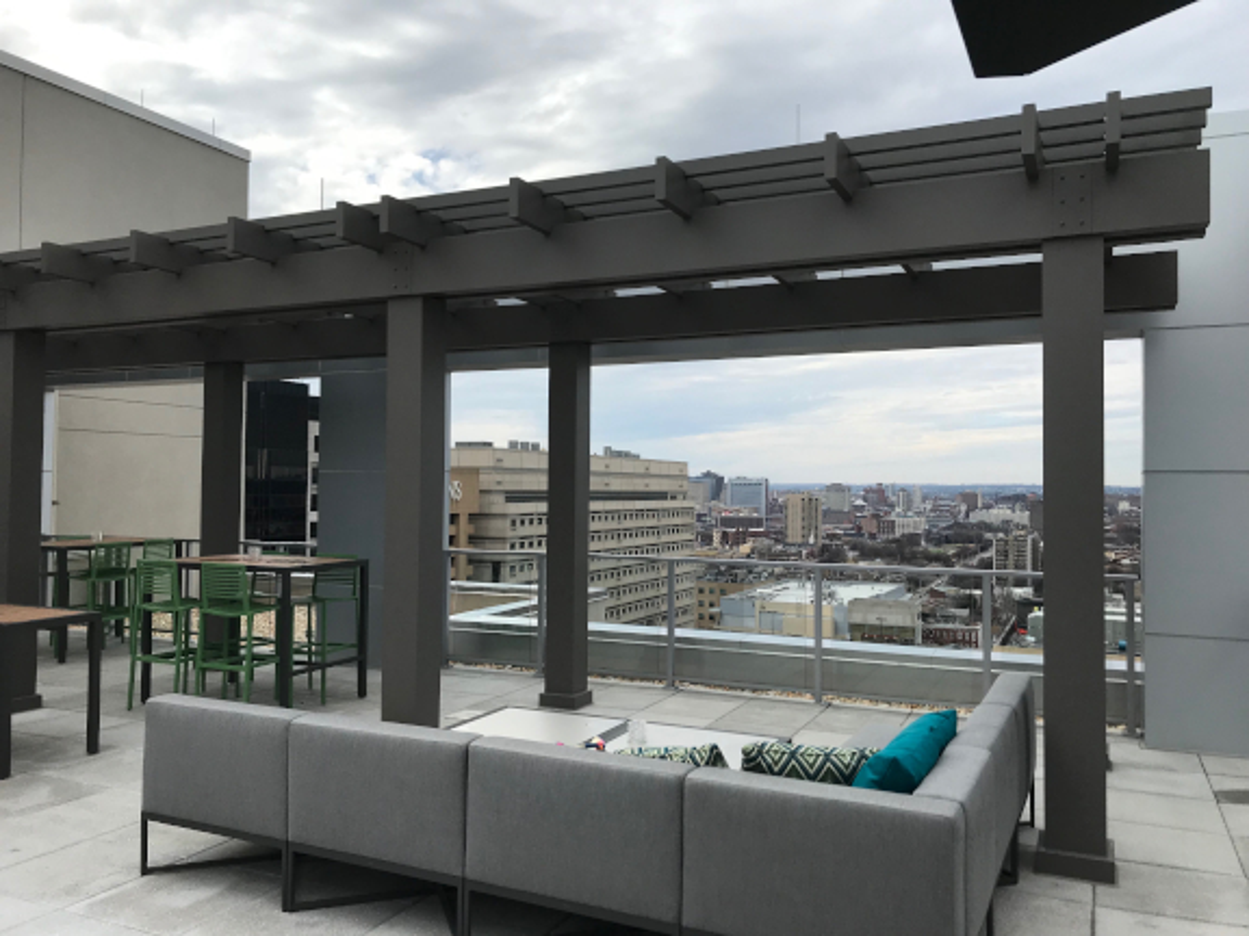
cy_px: 468
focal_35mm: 28
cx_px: 624
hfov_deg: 63.4
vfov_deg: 49.7
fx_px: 1010
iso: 20
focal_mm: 3.99
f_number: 1.8
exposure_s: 1/2336
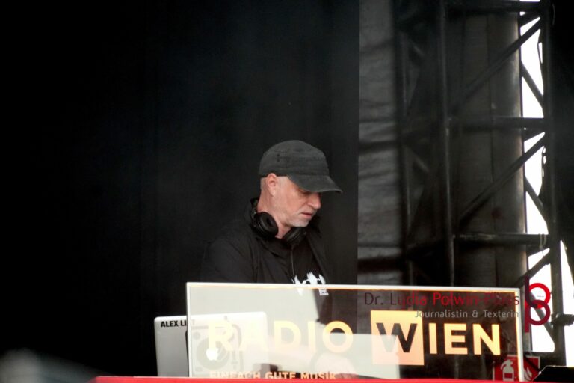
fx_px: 4998
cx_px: 287
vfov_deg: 4.4
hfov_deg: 6.6
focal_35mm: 314
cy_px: 192
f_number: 6.3
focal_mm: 209
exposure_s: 1/320
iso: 6400
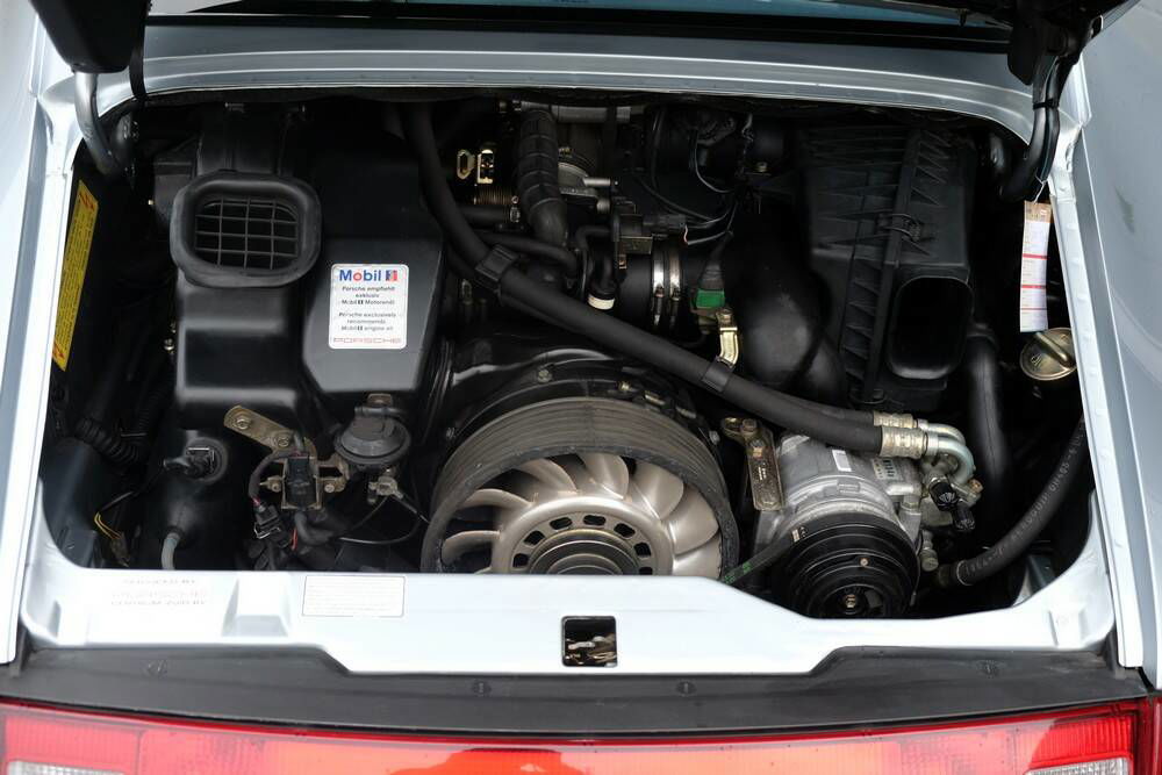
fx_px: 1453
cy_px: 388
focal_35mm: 45
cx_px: 581
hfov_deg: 43.6
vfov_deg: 29.9
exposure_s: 1/120
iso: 200
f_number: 3.6
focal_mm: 30.2
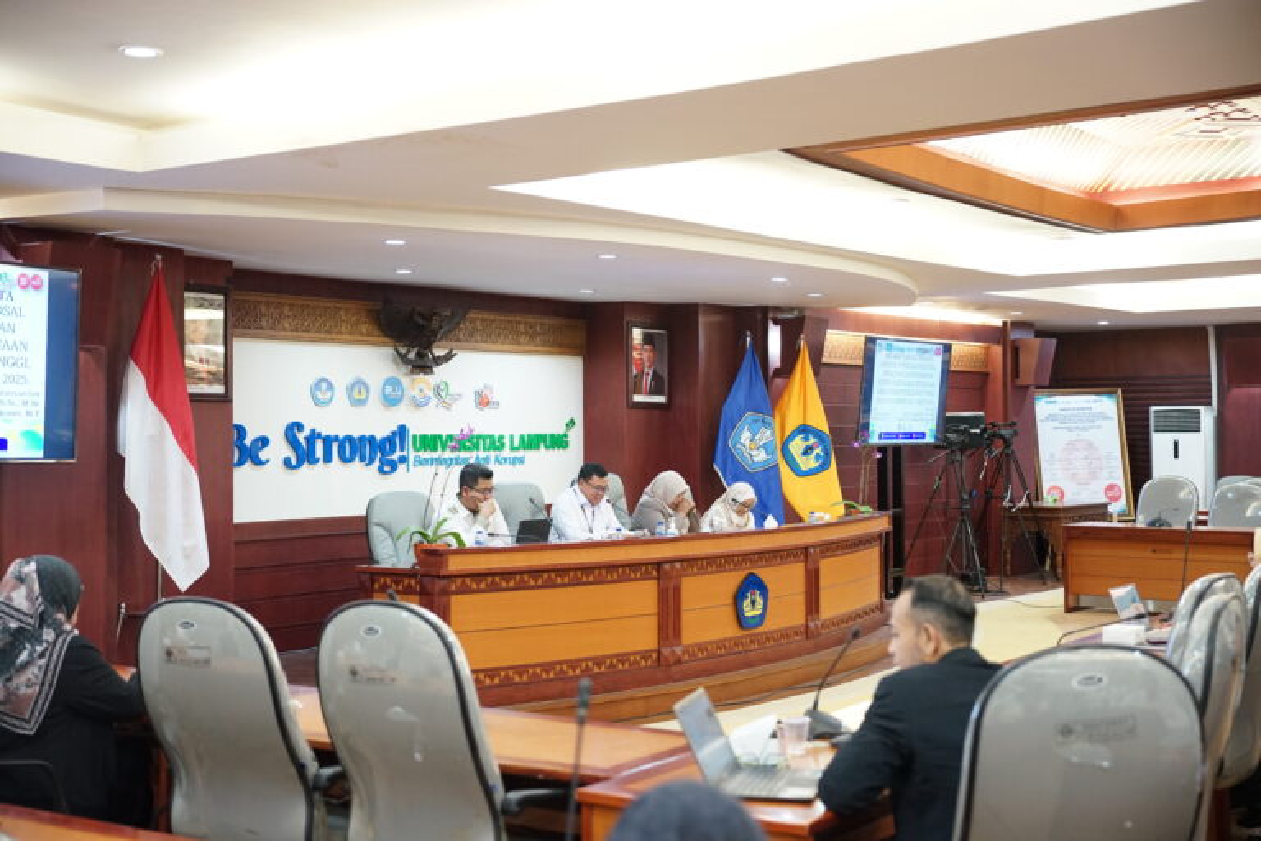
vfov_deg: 28.1
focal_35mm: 48
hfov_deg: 41.1
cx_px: 630
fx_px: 1681
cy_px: 420
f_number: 2.8
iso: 2500
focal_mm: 48
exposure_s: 1/100
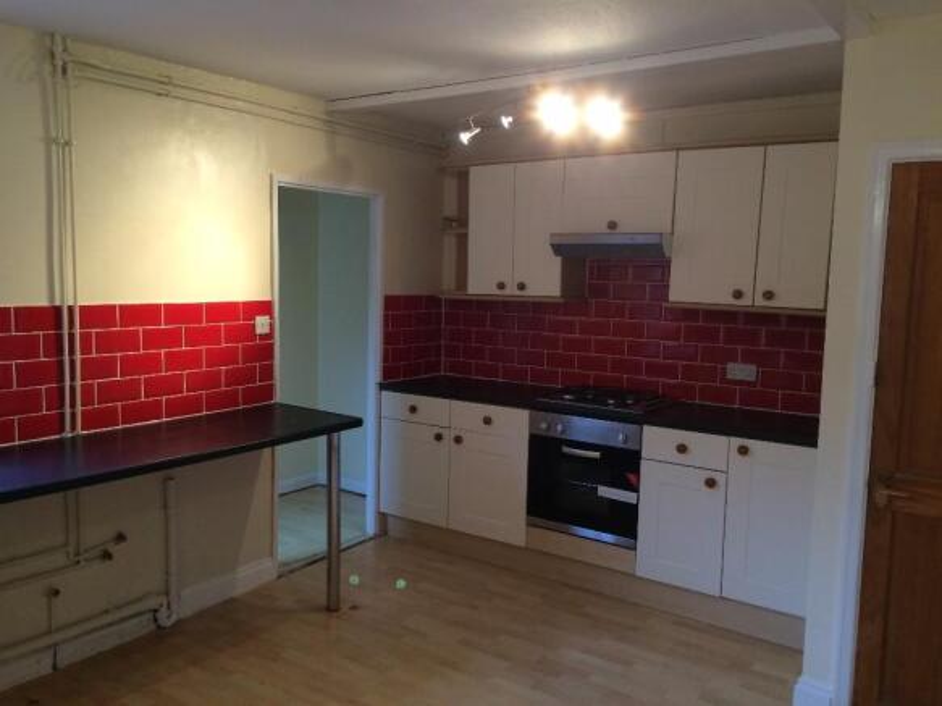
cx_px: 471
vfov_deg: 48.2
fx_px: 789
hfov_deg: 61.7
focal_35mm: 29
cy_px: 353
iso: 80
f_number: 2.2
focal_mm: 4.15
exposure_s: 1/33
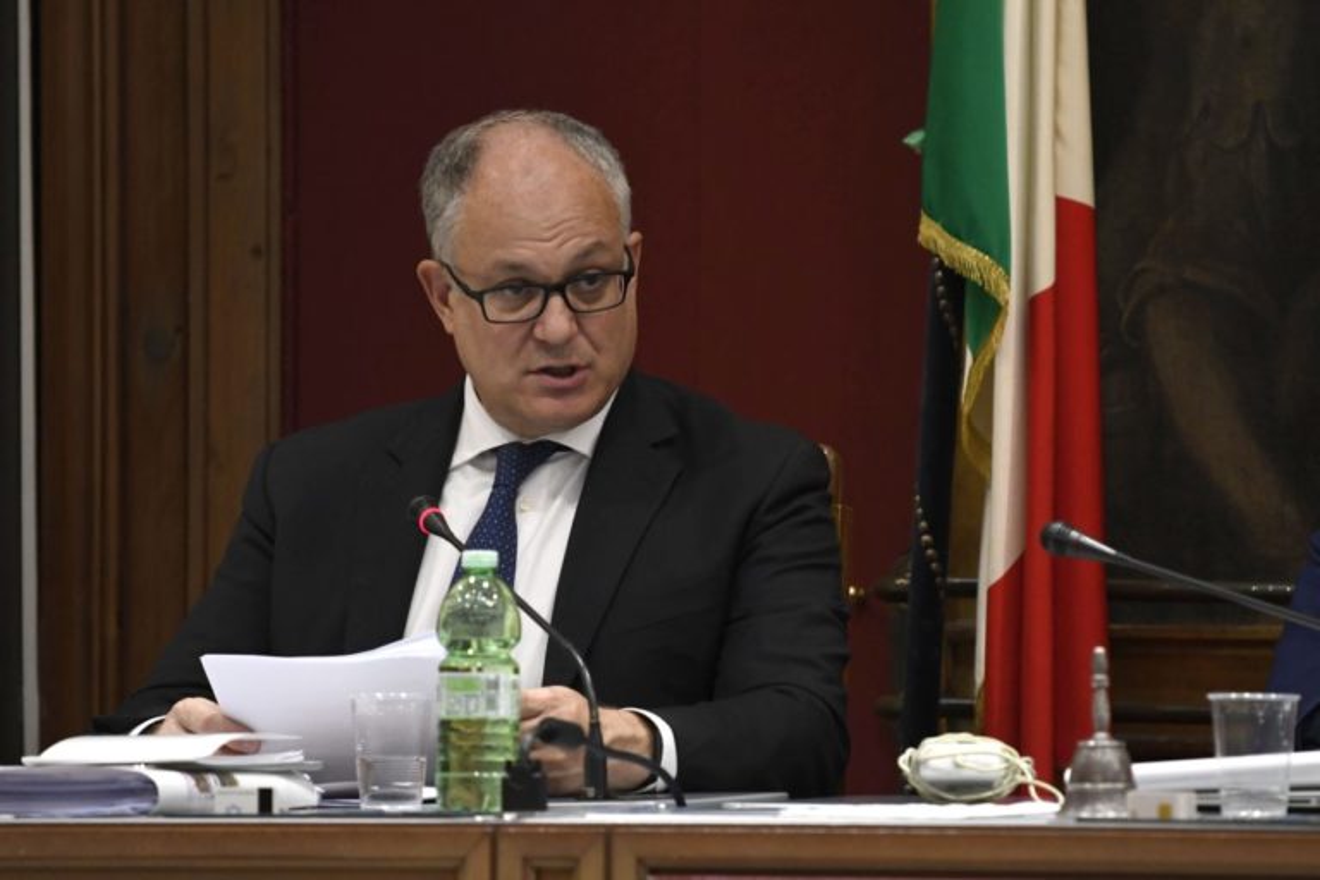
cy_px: 440
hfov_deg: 6.9
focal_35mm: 300
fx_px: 10999
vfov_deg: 4.6
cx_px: 660
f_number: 4
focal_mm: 200
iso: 3200
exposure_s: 1/125
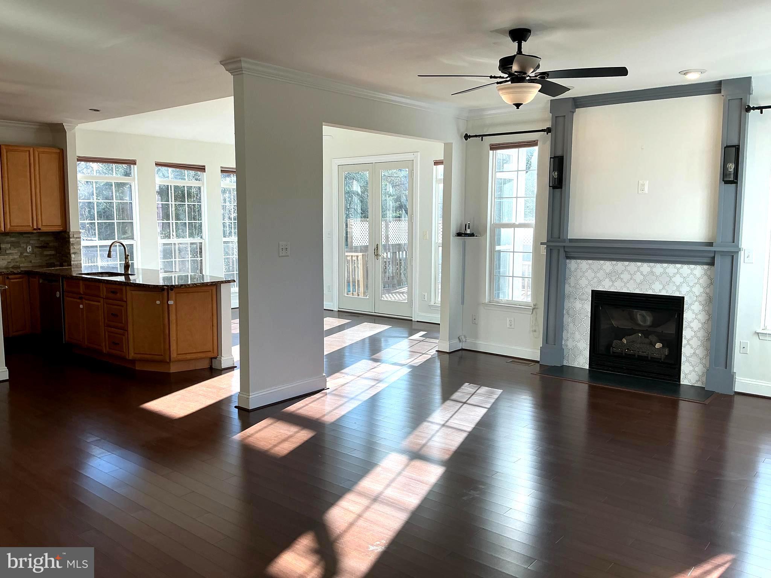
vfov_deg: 49.7
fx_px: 624
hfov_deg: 63.4
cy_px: 289
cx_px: 386
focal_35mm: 28
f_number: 1.8
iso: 20
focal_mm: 3
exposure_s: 1/149
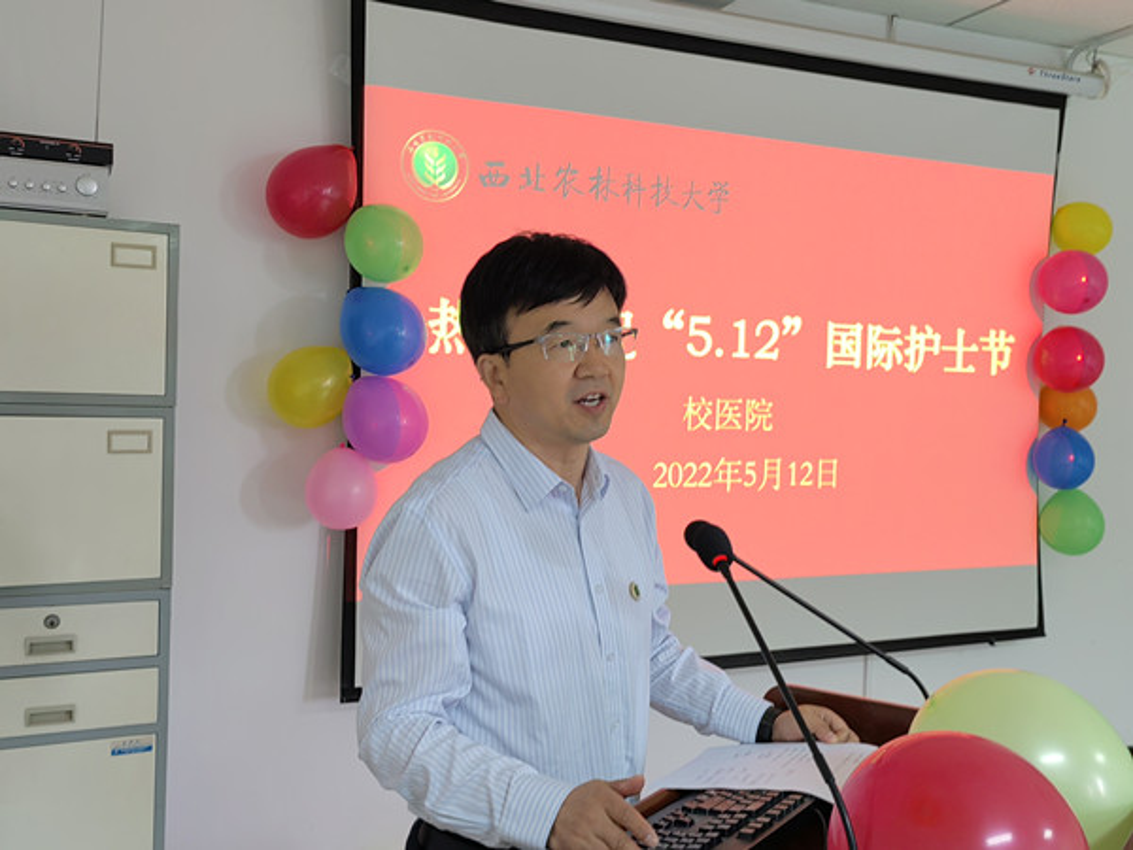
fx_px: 1113
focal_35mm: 34
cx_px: 566
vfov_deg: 41.8
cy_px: 425
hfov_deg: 54.0
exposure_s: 1/33.3
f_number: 1.9
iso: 200
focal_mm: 5.52
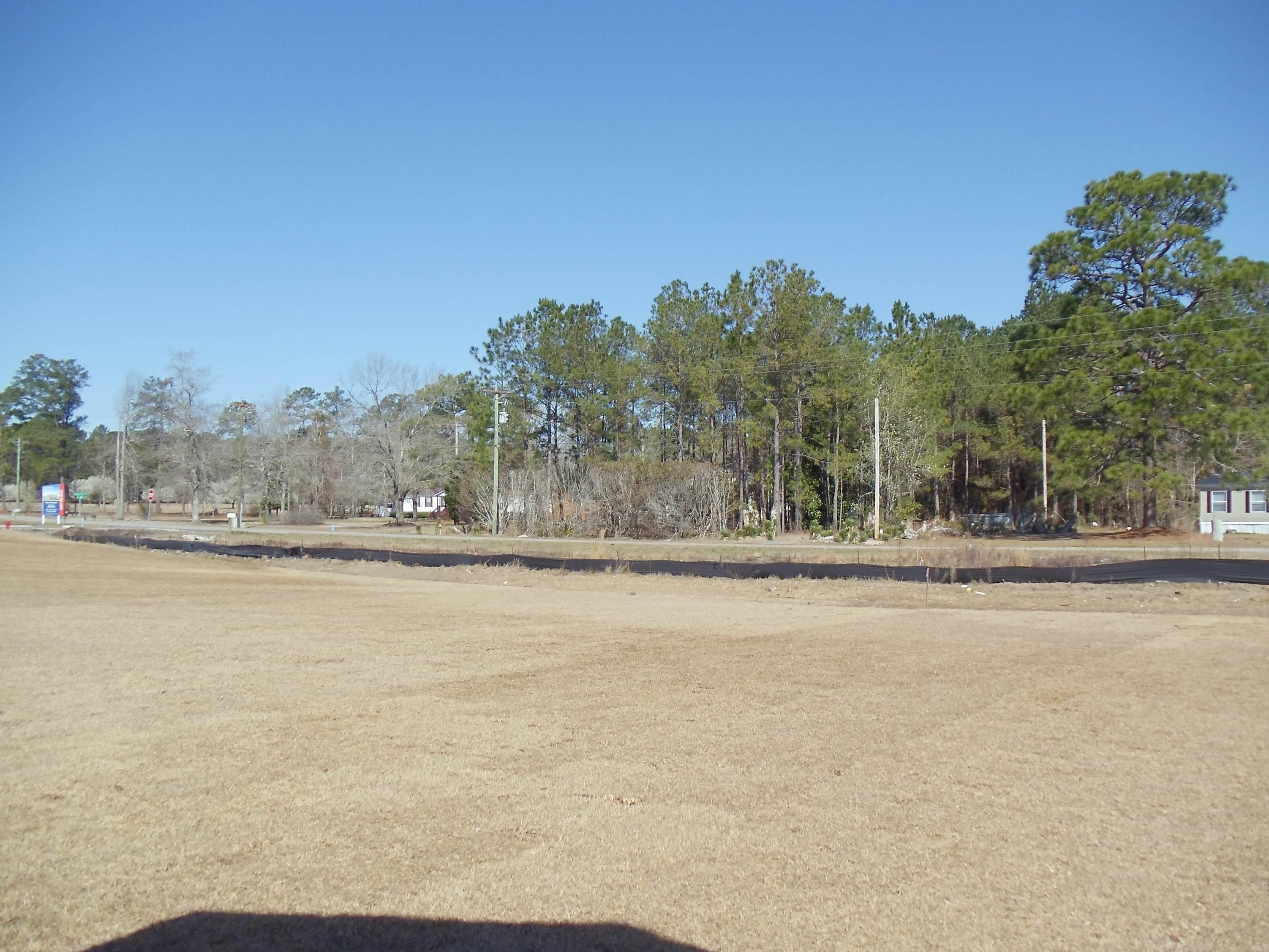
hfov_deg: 42.1
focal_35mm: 45
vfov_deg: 32.2
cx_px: 645
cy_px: 472
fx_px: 1650
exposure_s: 1/200
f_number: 7.1
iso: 80
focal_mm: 6
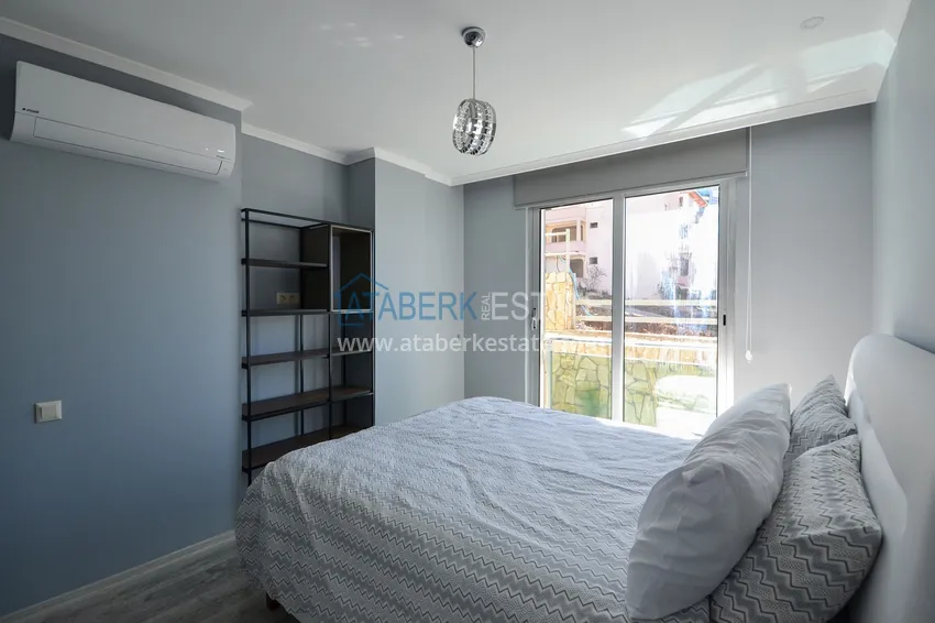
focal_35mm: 15
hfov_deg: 100.4
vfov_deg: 77.3
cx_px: 468
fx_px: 389
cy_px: 312
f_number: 5.6
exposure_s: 1/60
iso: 125
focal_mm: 10
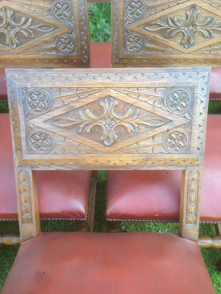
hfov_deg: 42.9
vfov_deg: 55.4
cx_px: 110
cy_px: 147
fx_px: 281
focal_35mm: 33
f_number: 2.4
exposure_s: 1/60
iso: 50
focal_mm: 4.12
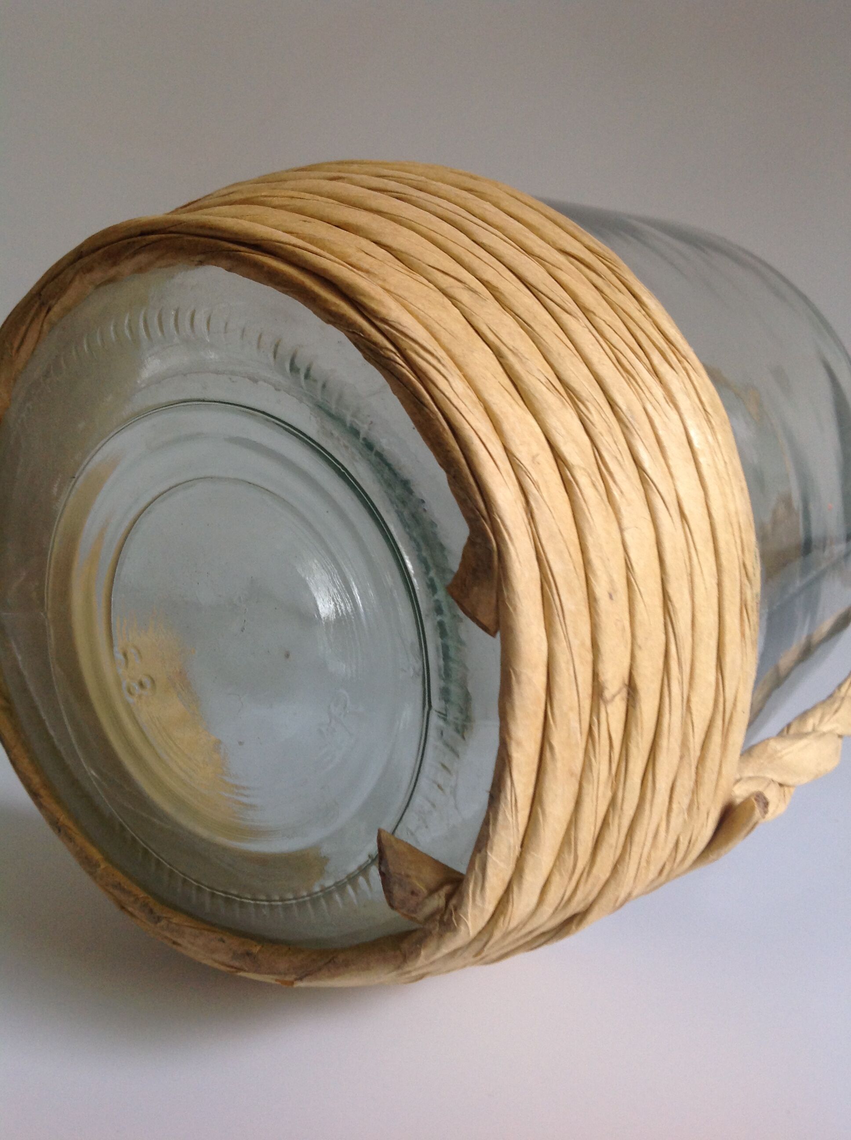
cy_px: 570
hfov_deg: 40.6
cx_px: 426
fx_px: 1150
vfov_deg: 52.7
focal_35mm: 35
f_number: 2.4
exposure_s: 1/15
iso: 100
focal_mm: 4.28
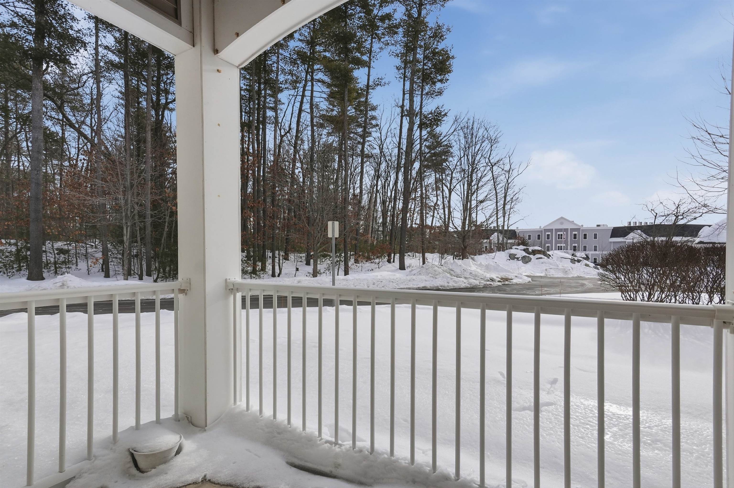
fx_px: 336
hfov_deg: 95.0
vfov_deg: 71.9
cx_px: 367
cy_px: 244
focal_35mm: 16
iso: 800
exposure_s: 1/4000
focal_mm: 11
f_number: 7.1
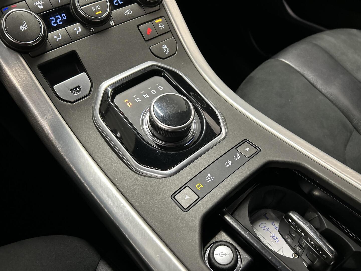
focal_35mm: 26
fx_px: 271
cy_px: 136
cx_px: 180
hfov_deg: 67.3
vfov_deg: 53.1
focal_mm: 5.7
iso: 320
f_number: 1.5
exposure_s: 1/50
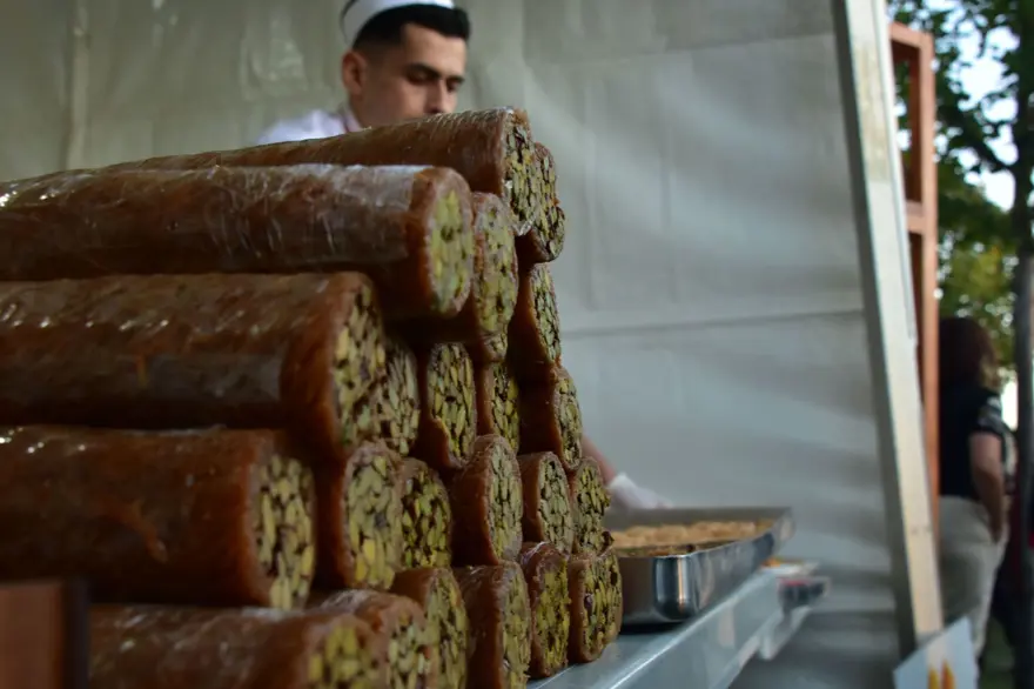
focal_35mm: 42
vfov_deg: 31.9
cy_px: 344
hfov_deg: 46.4
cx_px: 517
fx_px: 1206
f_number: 6.3
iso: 640
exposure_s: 1/80
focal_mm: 28
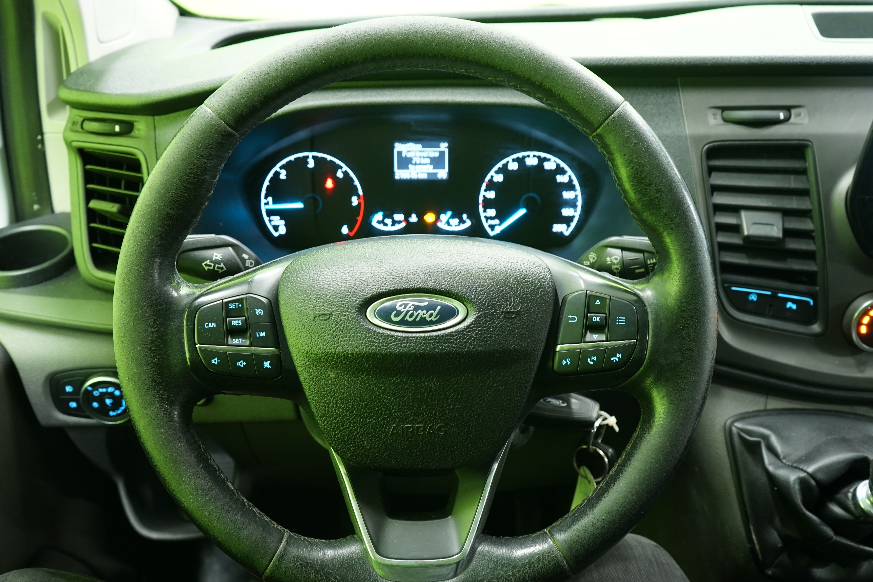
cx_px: 441
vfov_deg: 40.0
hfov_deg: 57.2
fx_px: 800
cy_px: 300
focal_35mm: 33
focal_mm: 30
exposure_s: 1/3
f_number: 5
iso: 800
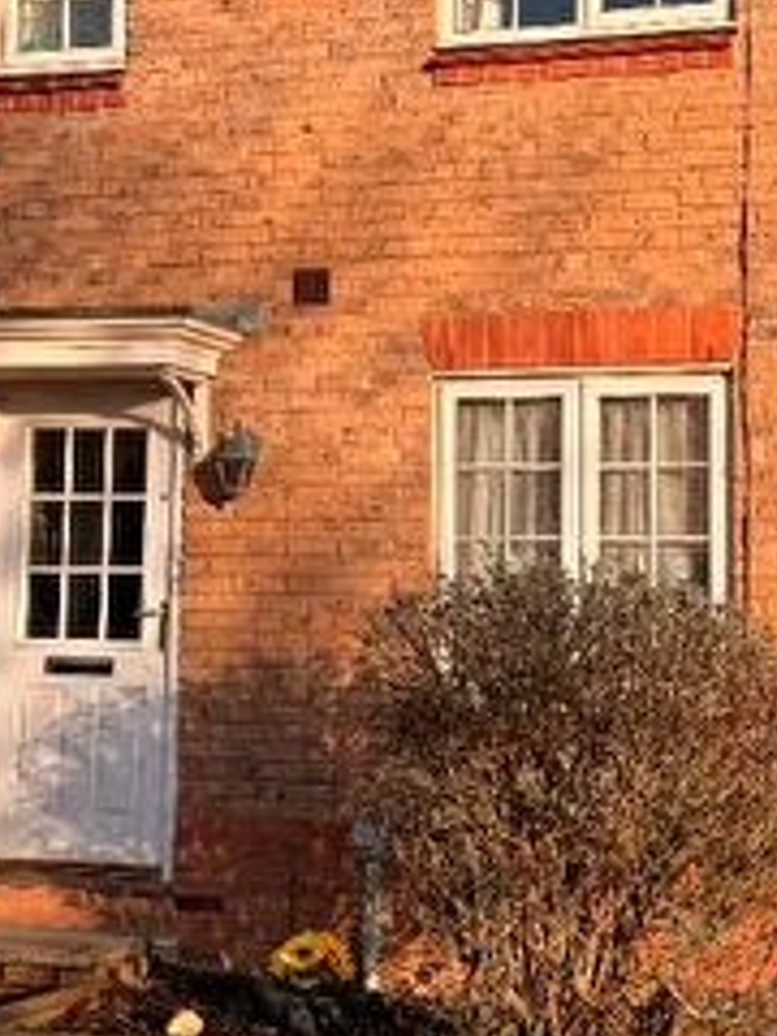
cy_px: 455
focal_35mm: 70
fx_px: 2095
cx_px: 414
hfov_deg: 21.0
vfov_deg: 27.8
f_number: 1.78
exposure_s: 1/2801
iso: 80
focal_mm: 6.76
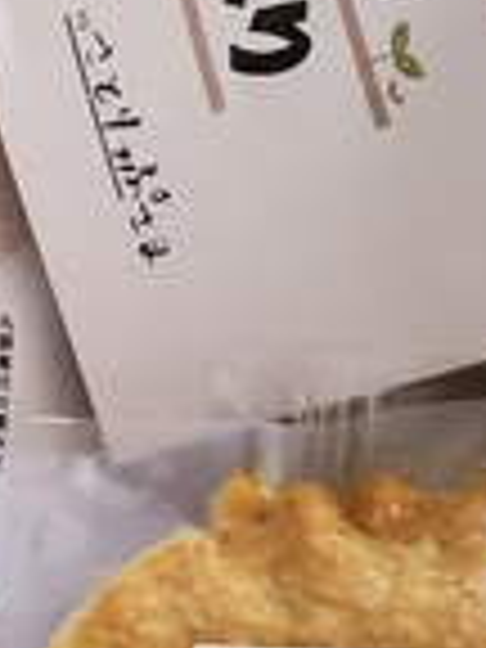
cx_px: 4
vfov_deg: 27.0
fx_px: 1348
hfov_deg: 19.9
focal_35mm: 72
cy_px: 360
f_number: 2.4
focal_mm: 4.3
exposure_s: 1/100
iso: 125
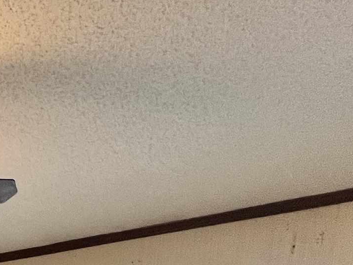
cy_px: 535
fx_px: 571
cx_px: -202
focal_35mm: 56
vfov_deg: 17.8
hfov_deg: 24.7
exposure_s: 1/60
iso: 160
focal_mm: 1.57
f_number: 1.8
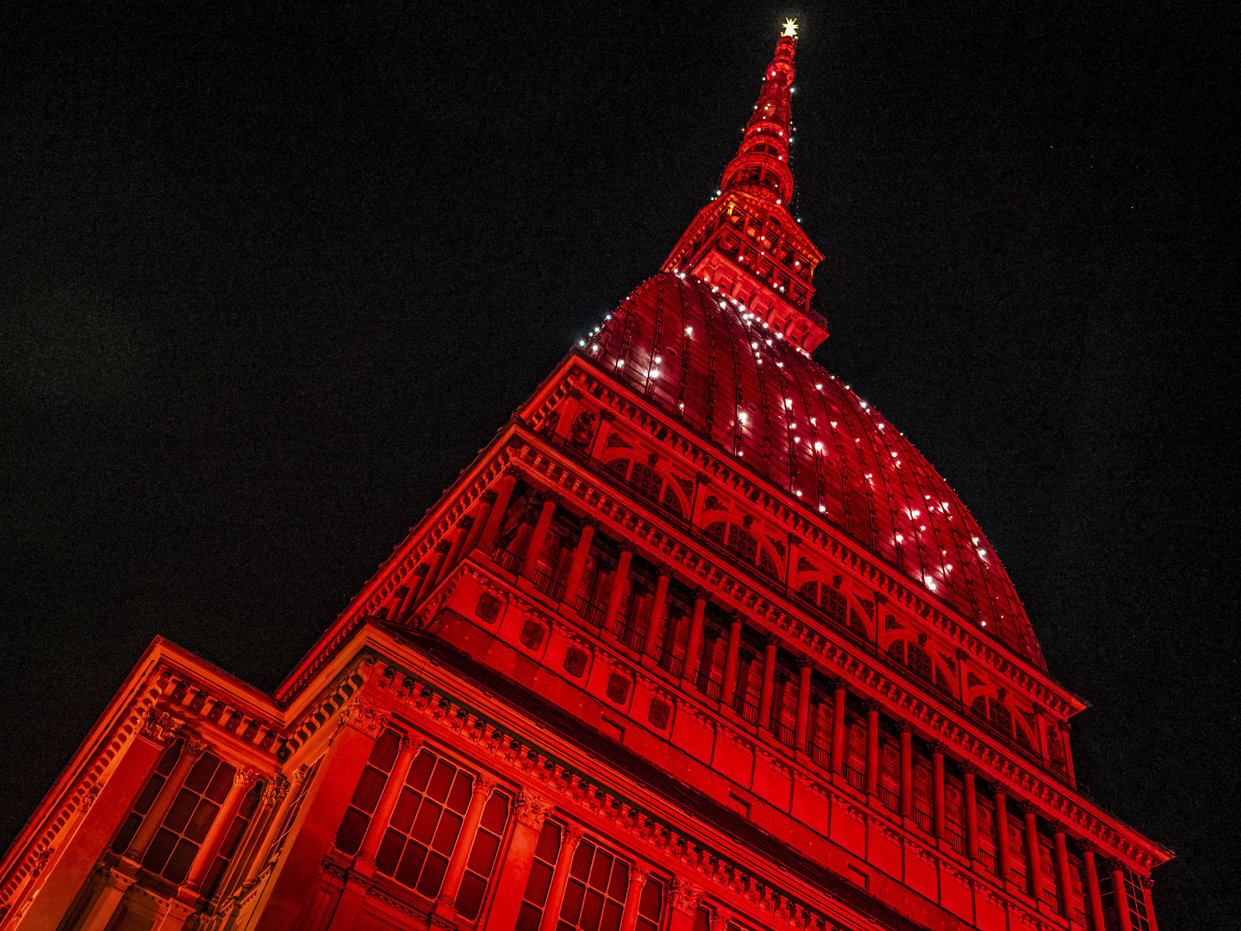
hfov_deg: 56.8
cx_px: 620
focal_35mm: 32
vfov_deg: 44.2
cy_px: 466
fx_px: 1147
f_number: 2.8
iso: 1600
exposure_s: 1/13
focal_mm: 16
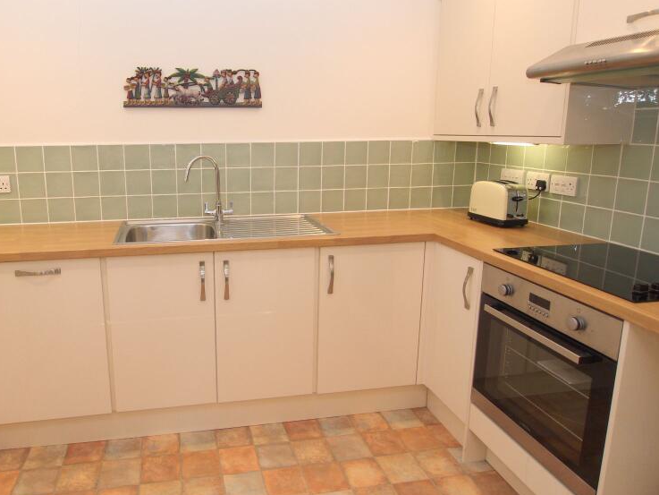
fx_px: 476
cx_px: 248
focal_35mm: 25
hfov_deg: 68.3
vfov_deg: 54.7
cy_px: 213
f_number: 4
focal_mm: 9
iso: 100
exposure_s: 1/60
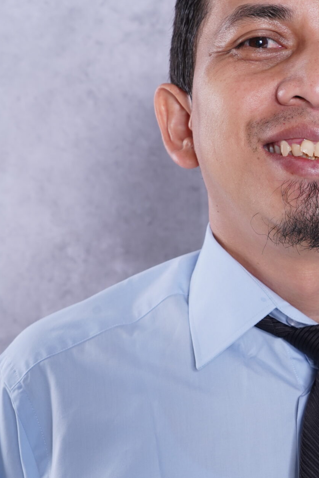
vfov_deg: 25.6
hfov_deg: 17.0
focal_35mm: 79
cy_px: 295
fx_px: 1050
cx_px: 306
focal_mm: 39
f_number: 9
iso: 320
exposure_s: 1/100
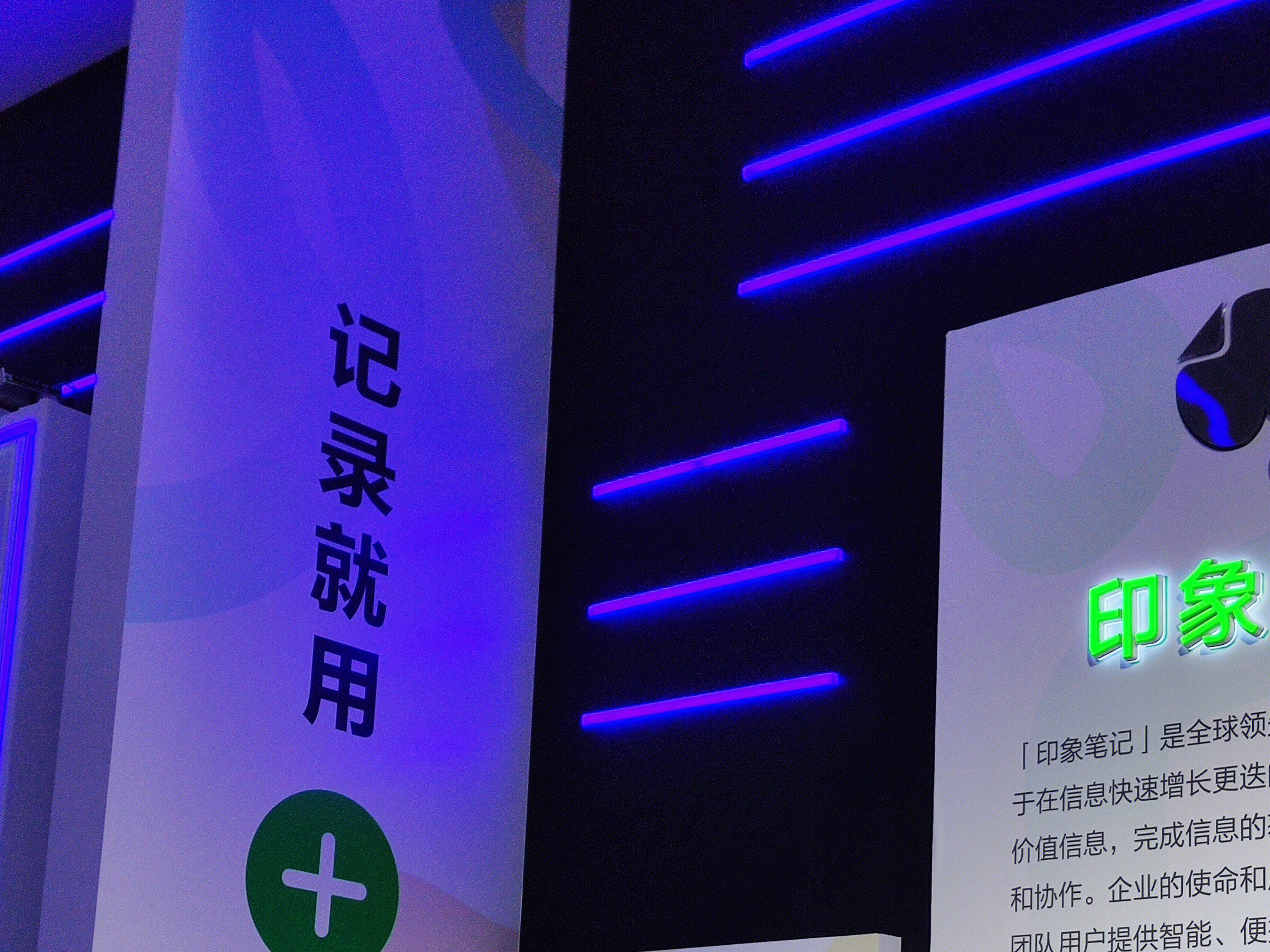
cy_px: 827
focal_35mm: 58
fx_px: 2128
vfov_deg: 24.6
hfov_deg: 33.0
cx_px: 811
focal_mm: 4.75
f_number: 1.75
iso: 112
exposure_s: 1/1617
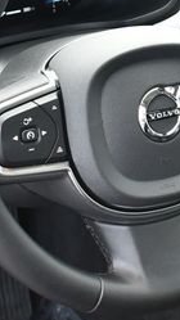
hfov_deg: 8.6
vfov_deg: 15.3
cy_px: 131
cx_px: 204
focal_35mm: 140
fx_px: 1188
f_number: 4
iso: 640
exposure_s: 1/250
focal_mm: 26
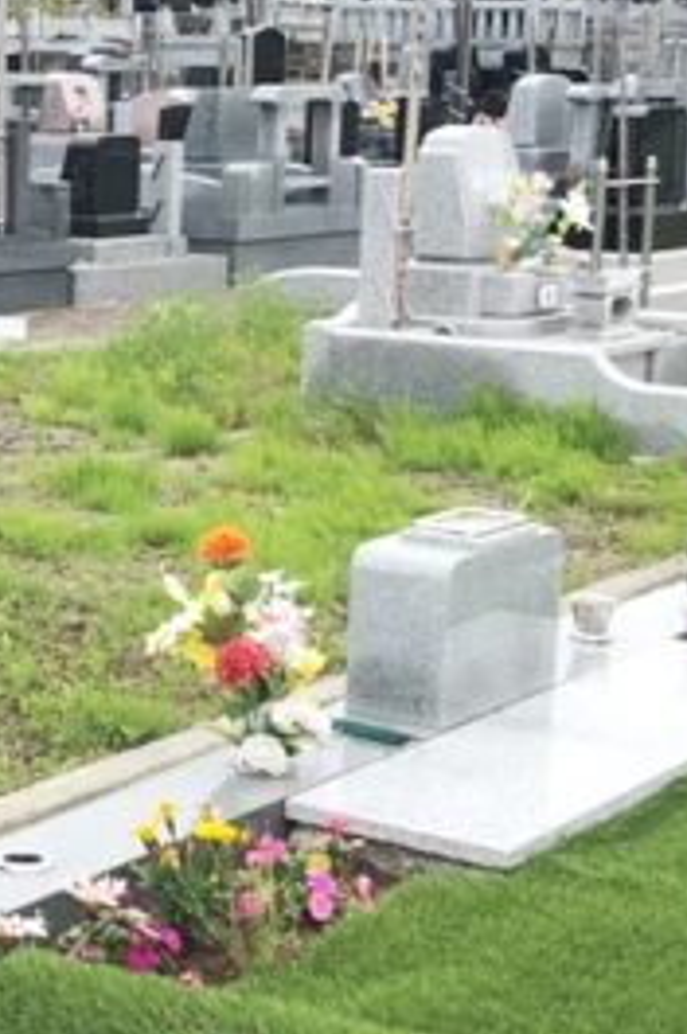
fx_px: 2525
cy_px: 460
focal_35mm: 88
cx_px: -90
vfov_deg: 23.1
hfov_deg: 15.1
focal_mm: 3.99
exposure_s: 1/1473
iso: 20
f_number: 1.8
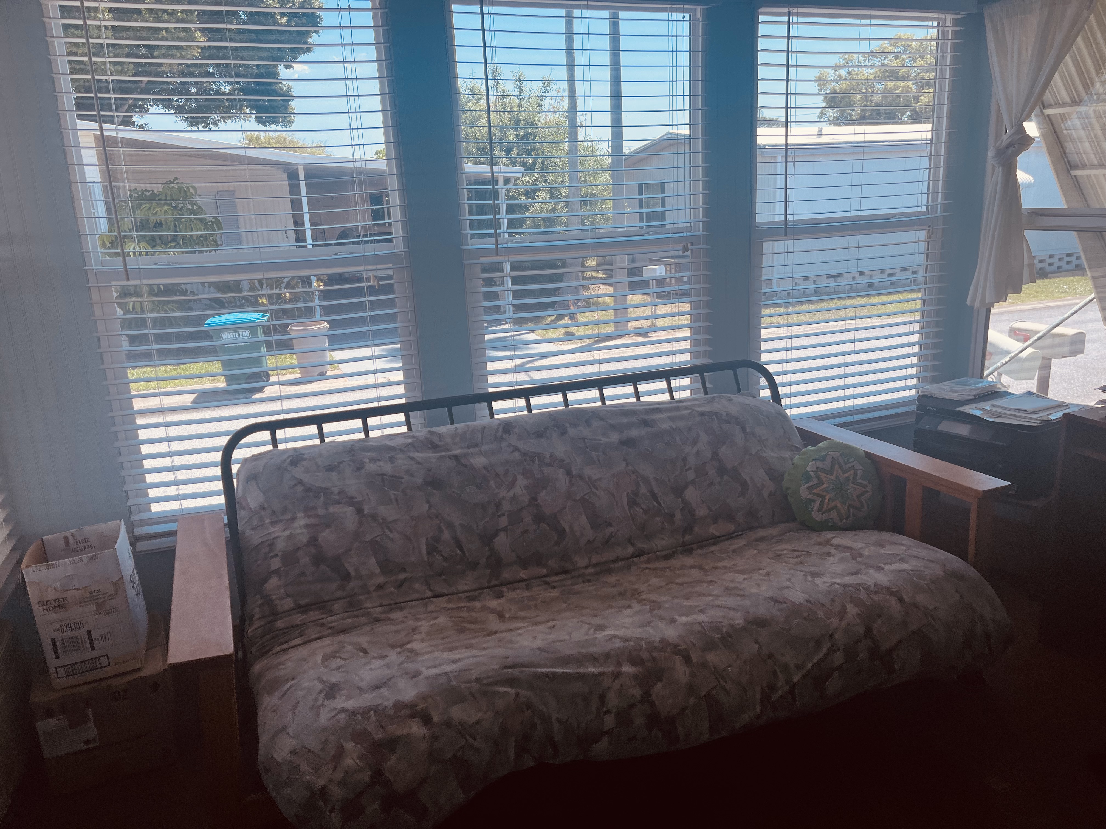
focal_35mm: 26
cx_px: 553
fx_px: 831
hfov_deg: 67.3
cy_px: 414
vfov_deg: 53.1
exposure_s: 1/1056
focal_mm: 5.1
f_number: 1.6
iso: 50
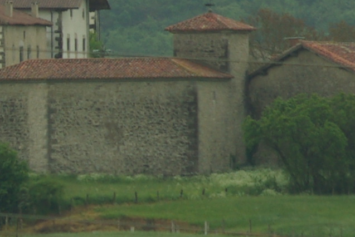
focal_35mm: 1551
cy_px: 159
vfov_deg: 0.9
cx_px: -330
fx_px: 15308
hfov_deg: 1.3
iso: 200
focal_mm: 170
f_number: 9.5
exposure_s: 1/125
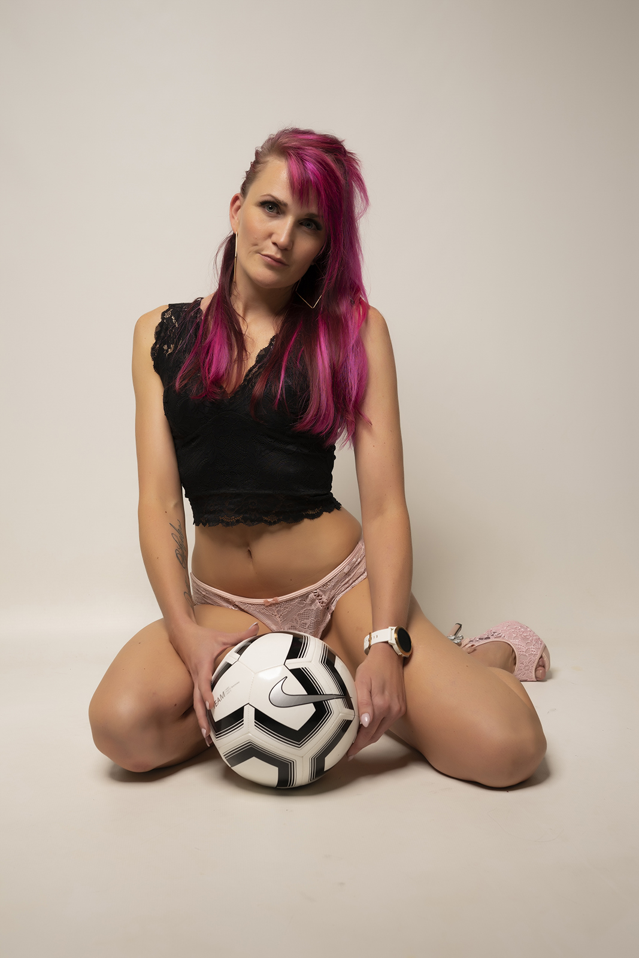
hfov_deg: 27.0
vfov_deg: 39.6
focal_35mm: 50
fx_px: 1331
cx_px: 320
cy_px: 479
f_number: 5.6
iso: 125
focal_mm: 50
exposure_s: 1/200
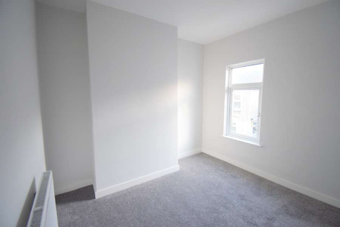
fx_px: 142
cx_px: 170
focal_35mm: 15
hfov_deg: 100.4
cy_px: 114
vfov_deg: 77.3
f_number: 4.5
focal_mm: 10
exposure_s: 1/60
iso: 1400
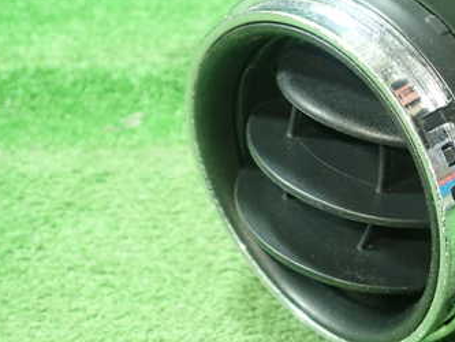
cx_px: 396
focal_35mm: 54
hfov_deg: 33.9
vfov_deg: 27.0
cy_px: 190
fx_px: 710
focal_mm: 5.5
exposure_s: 1/100
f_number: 2.3
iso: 800
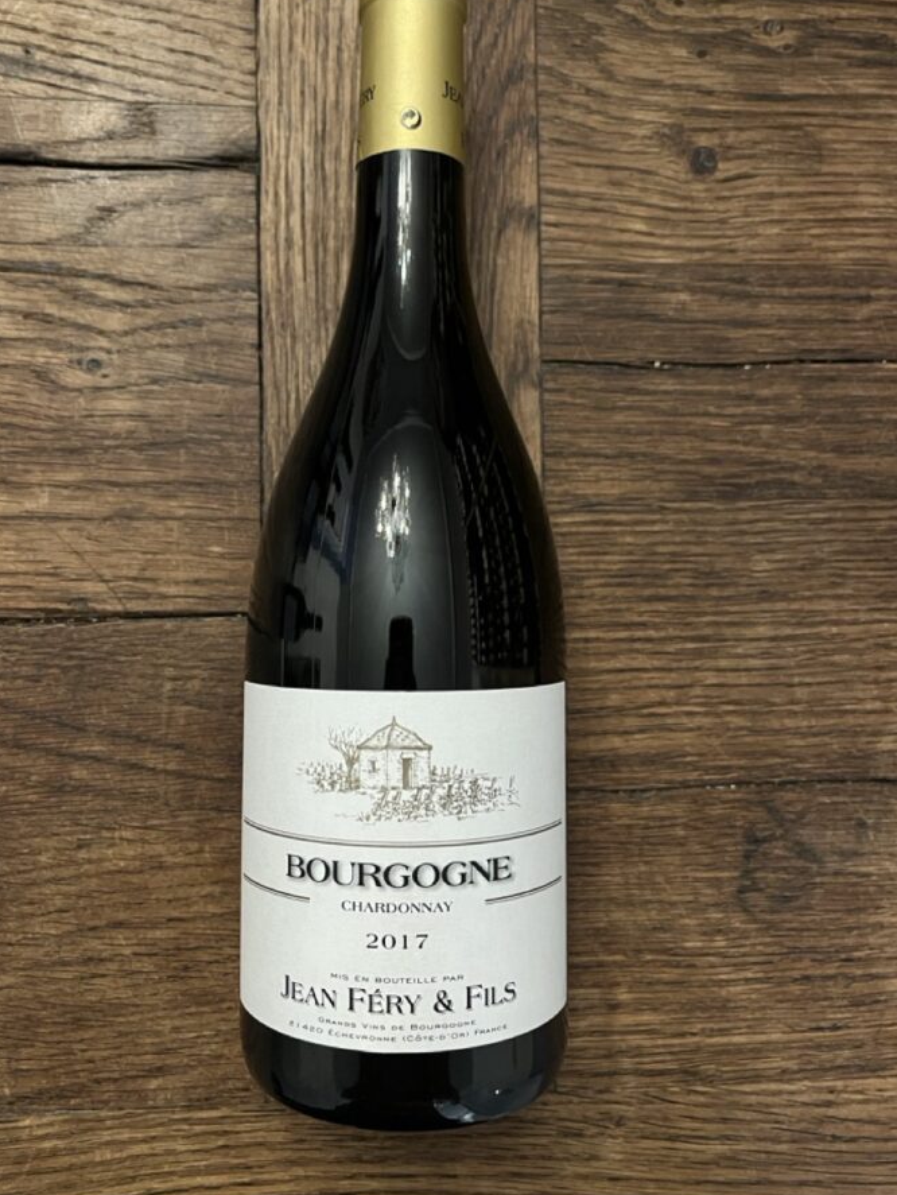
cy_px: 542
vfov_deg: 59.8
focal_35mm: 30
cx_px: 401
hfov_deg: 46.8
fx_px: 1036
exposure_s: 1/50
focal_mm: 5.1
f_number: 1.6
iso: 400
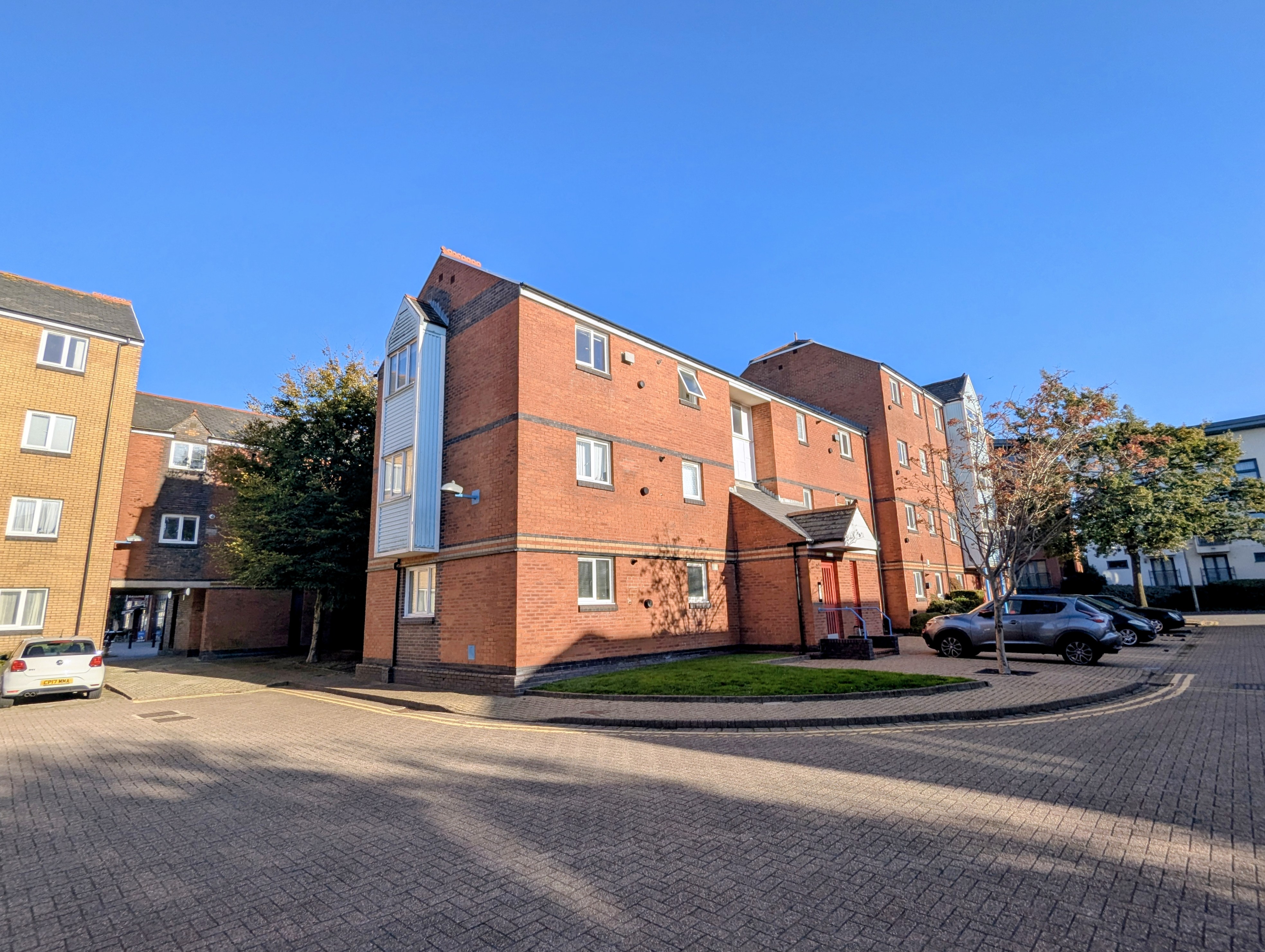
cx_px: 632
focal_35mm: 16
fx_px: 586
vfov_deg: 78.2
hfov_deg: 94.4
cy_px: 476
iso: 45
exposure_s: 1/1475
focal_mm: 2.35
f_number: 2.2
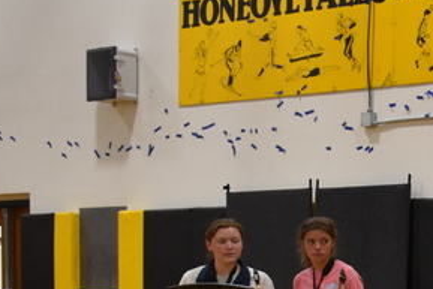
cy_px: 300
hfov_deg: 15.4
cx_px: 745
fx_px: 1408
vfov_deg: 11.6
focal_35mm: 117
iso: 800
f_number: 3.8
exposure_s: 1/60
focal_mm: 22
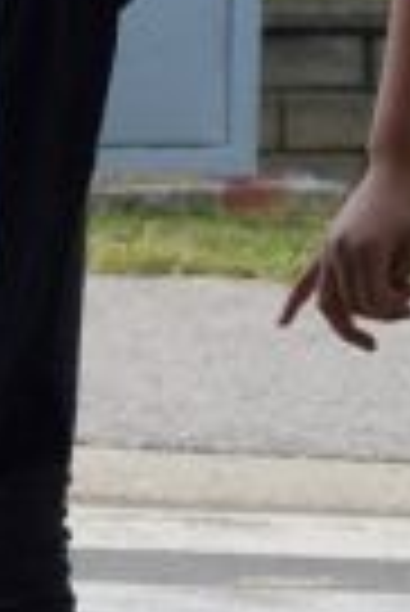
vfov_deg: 1.9
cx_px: -14
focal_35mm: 1111
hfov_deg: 1.2
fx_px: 18922
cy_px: 0
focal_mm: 105
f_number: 8
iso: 320
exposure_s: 1/250
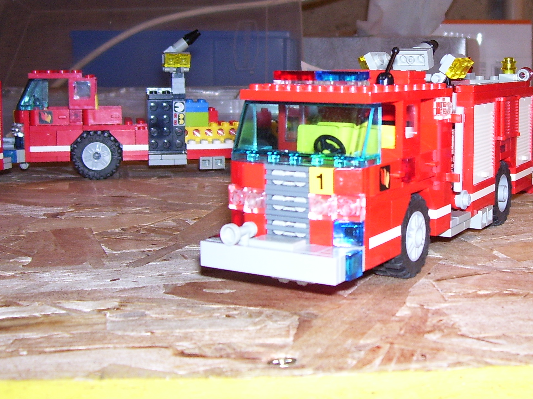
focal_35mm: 53
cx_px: 374
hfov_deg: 35.7
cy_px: 132
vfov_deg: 27.3
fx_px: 816
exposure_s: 1/60
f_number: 2.7
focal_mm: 5.6
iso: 125
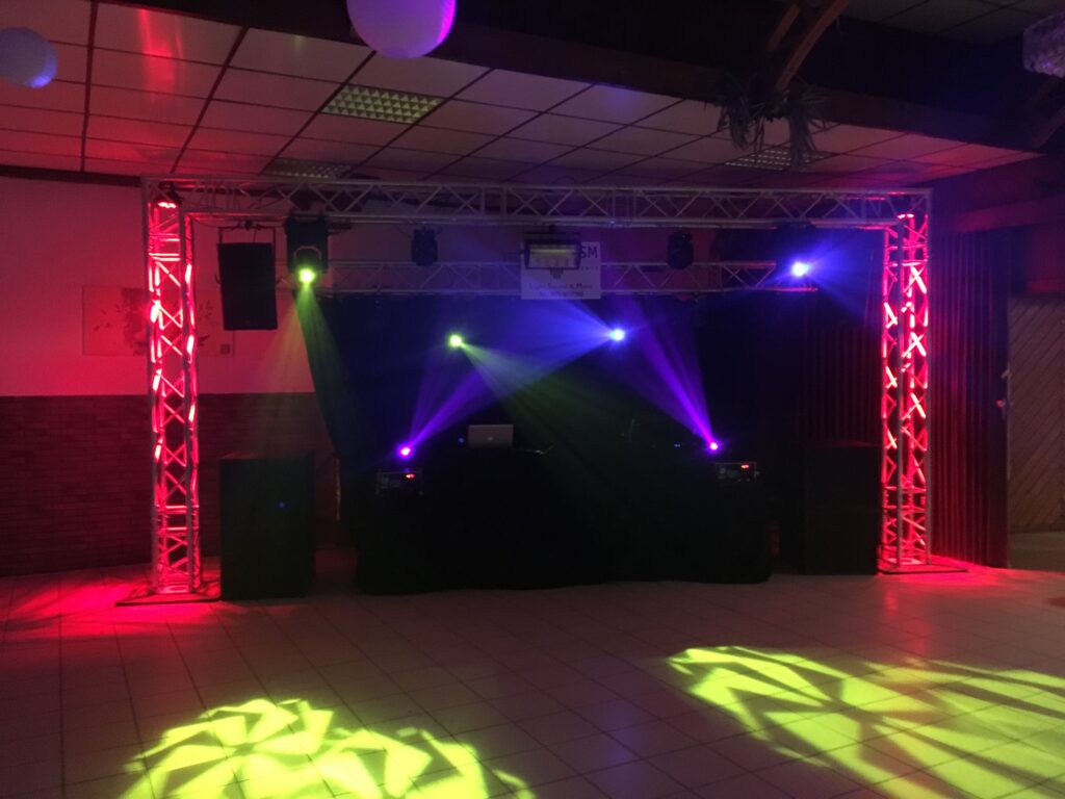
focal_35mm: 29
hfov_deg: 61.7
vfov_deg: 48.2
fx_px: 892
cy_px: 400
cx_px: 532
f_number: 2.2
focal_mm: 4.15
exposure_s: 1/17
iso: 500
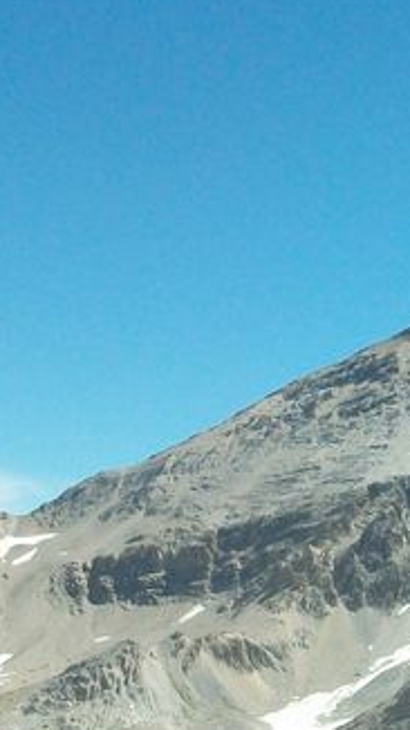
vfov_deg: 23.4
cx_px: 533
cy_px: 392
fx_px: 1762
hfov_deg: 12.8
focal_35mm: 91
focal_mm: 5.7
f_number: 5.5
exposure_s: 1/400
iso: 80
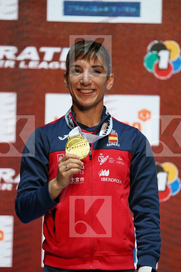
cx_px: 90
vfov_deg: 6.9
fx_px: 2262
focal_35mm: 300
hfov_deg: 4.6
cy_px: 136
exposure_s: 1/250
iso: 250
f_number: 2.8
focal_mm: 200
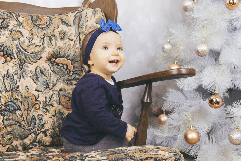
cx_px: 120
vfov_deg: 37.9
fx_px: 234
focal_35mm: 35
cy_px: 80
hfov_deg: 54.4
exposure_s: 1/125
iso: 200
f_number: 5
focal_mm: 23.3
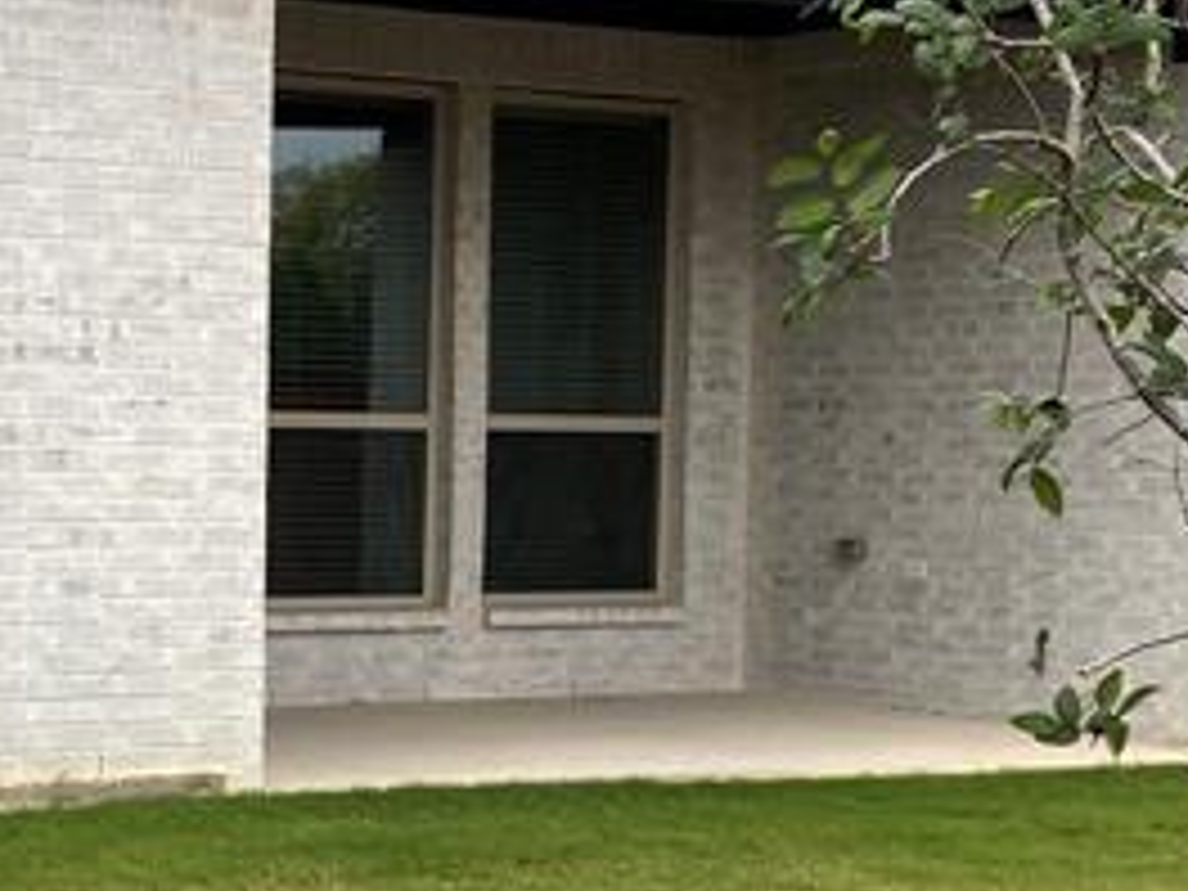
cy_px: 500
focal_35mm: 101
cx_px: 171
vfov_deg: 14.6
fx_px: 3466
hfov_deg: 19.2
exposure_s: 1/235
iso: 32
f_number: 1.8
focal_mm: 4.25
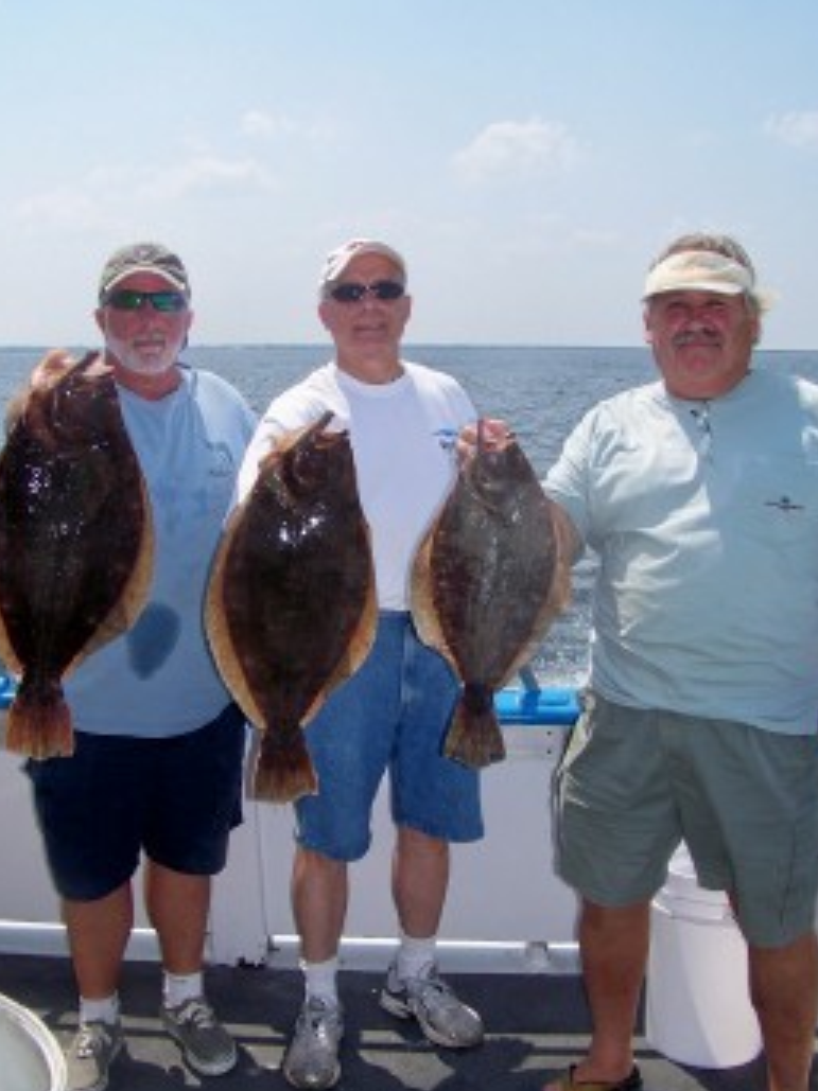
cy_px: 528
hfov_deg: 34.3
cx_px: 407
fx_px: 1324
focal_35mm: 42
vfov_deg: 44.8
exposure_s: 1/640
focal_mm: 5.85
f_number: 4
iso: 64
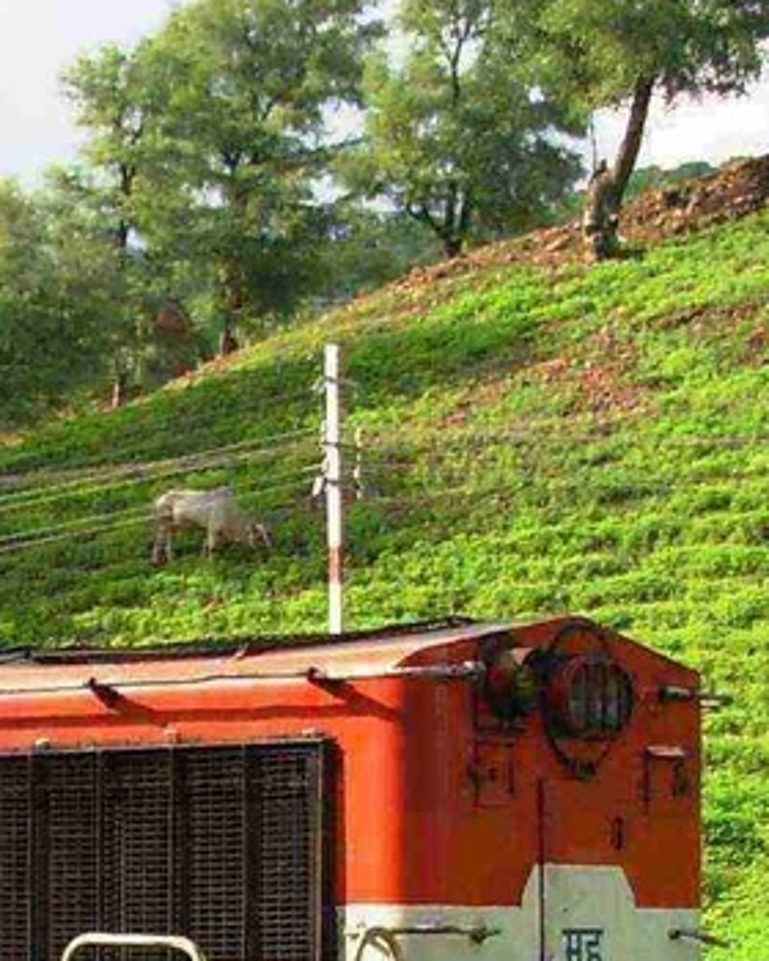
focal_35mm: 127
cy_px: 1096
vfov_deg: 14.7
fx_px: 3613
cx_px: -121
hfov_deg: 11.9
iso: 50
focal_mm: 6.3
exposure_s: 1/512
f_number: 2.9
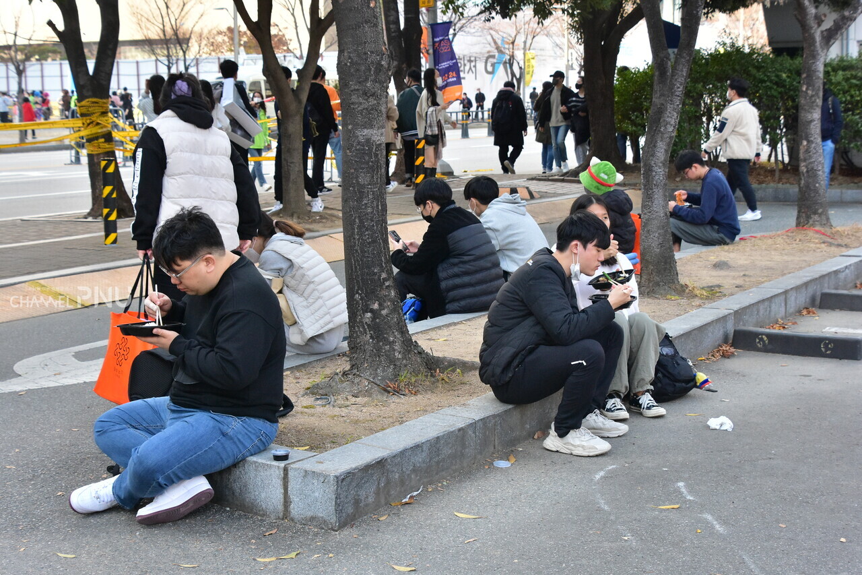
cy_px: 288
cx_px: 431
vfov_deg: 22.6
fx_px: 1436
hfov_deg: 33.4
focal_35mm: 60
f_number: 8
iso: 1250
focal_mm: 40
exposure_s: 1/800
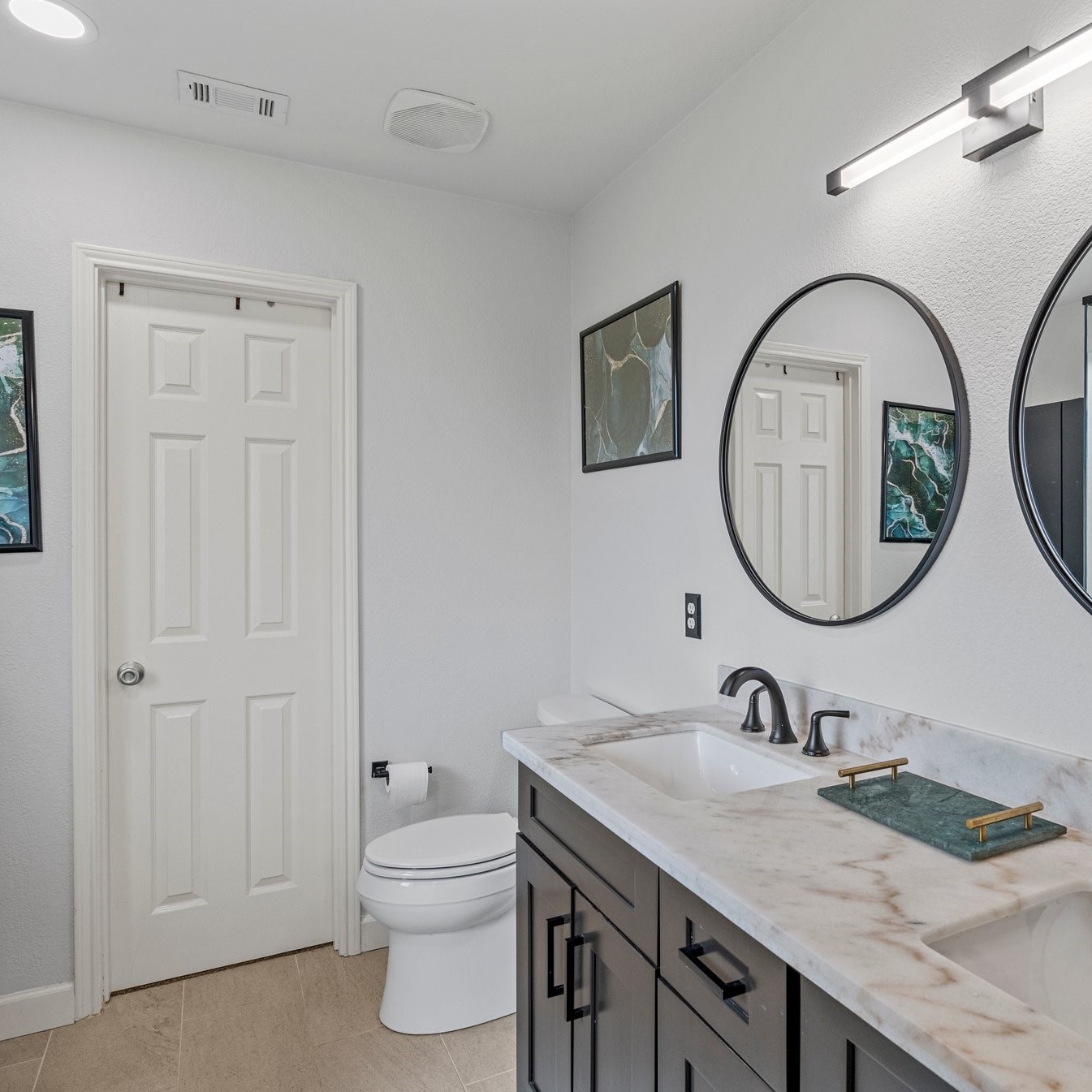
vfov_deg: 69.6
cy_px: 544
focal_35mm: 22
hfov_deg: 69.2
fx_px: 785
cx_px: 633
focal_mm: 17
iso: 640
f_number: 8
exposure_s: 1/6
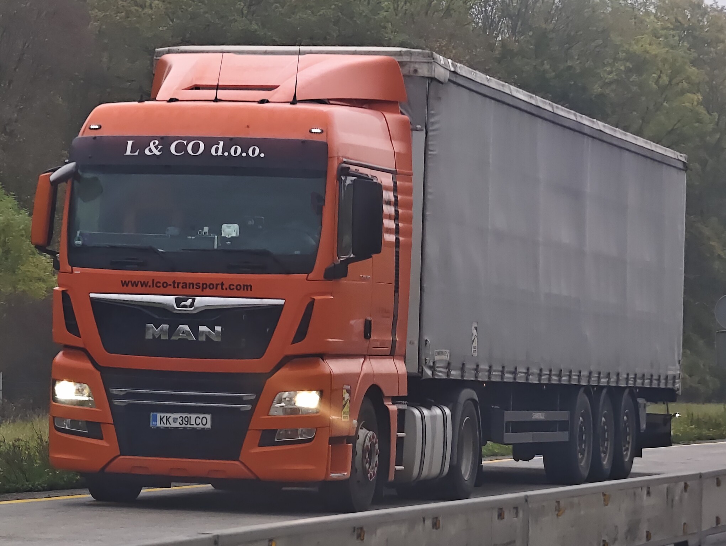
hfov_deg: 23.0
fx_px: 1785
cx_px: 363
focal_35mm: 85
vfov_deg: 17.4
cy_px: 273
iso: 1000
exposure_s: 1/800
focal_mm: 22.5
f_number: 2.3
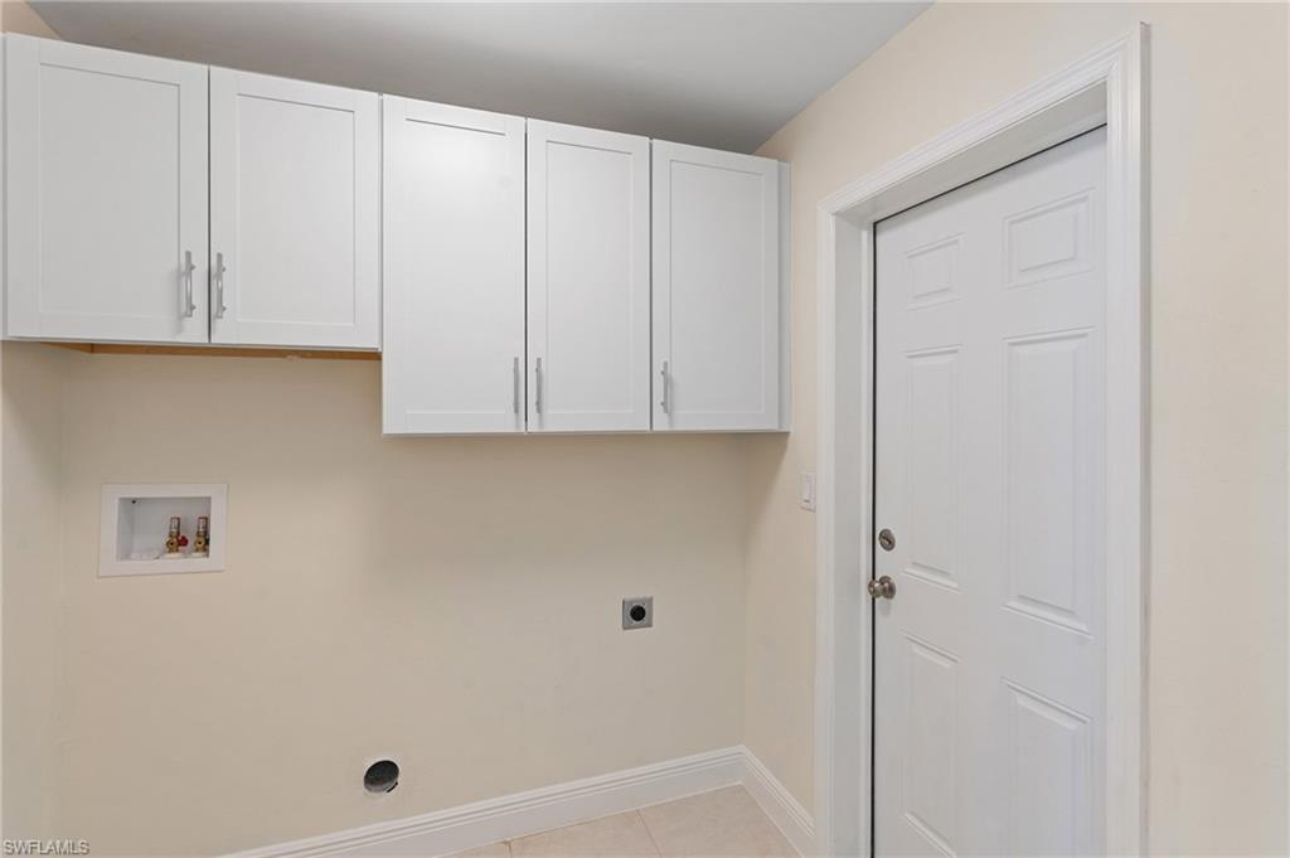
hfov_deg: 96.8
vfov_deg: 73.7
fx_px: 573
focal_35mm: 16
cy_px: 429
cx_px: 645
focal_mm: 16
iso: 400
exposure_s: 1/8
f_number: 8
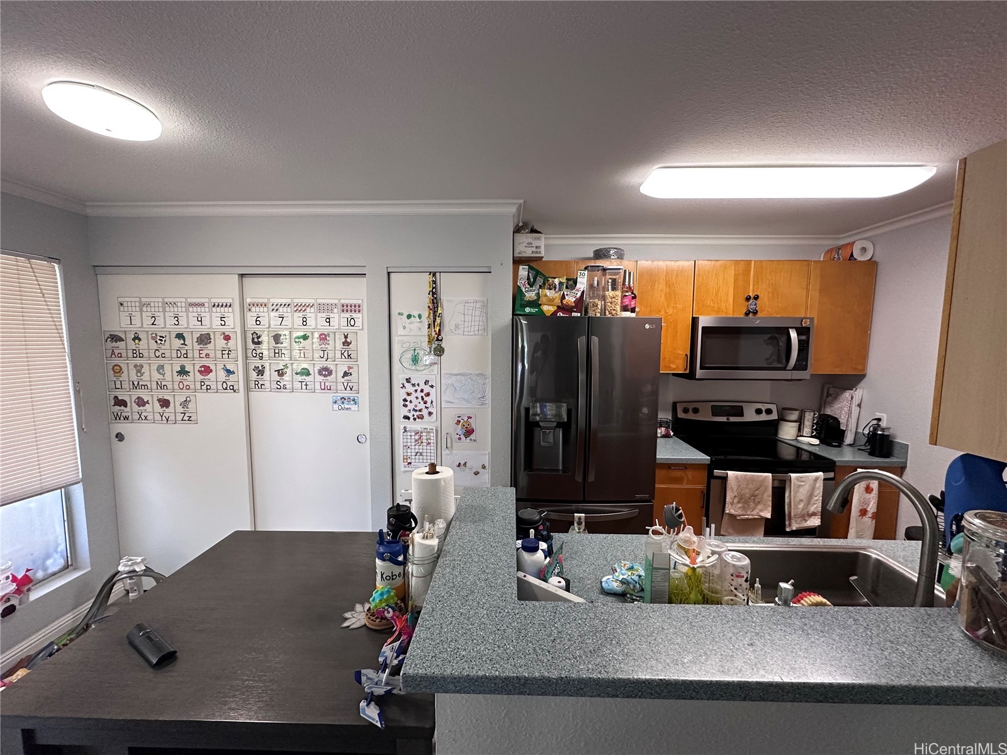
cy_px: 378
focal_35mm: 14
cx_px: 504
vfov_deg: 85.7
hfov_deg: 102.1
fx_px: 407
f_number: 2.2
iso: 320
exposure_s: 1/120
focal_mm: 2.22
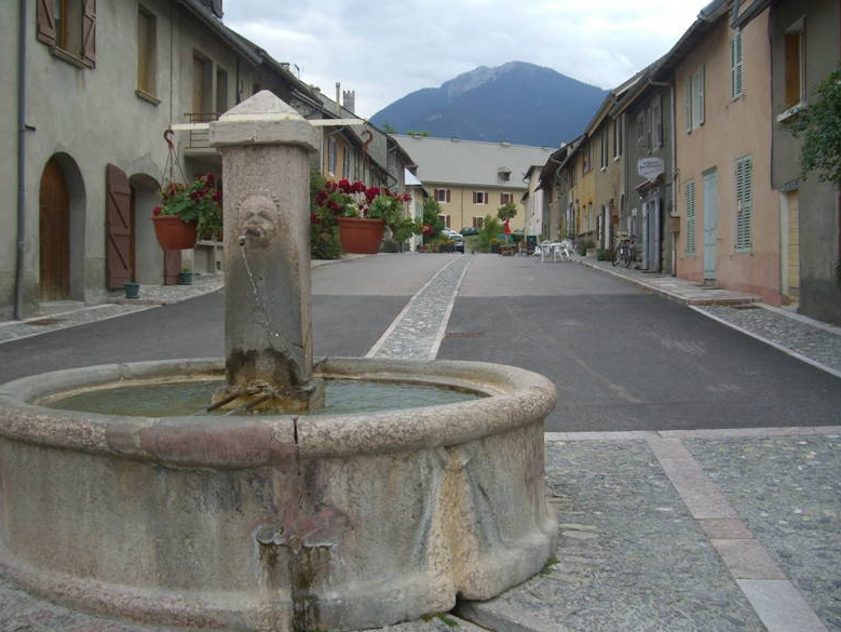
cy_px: 309
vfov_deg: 36.8
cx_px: 419
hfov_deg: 47.8
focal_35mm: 39
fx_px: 948
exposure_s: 1/400
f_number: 2.8
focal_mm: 7.9
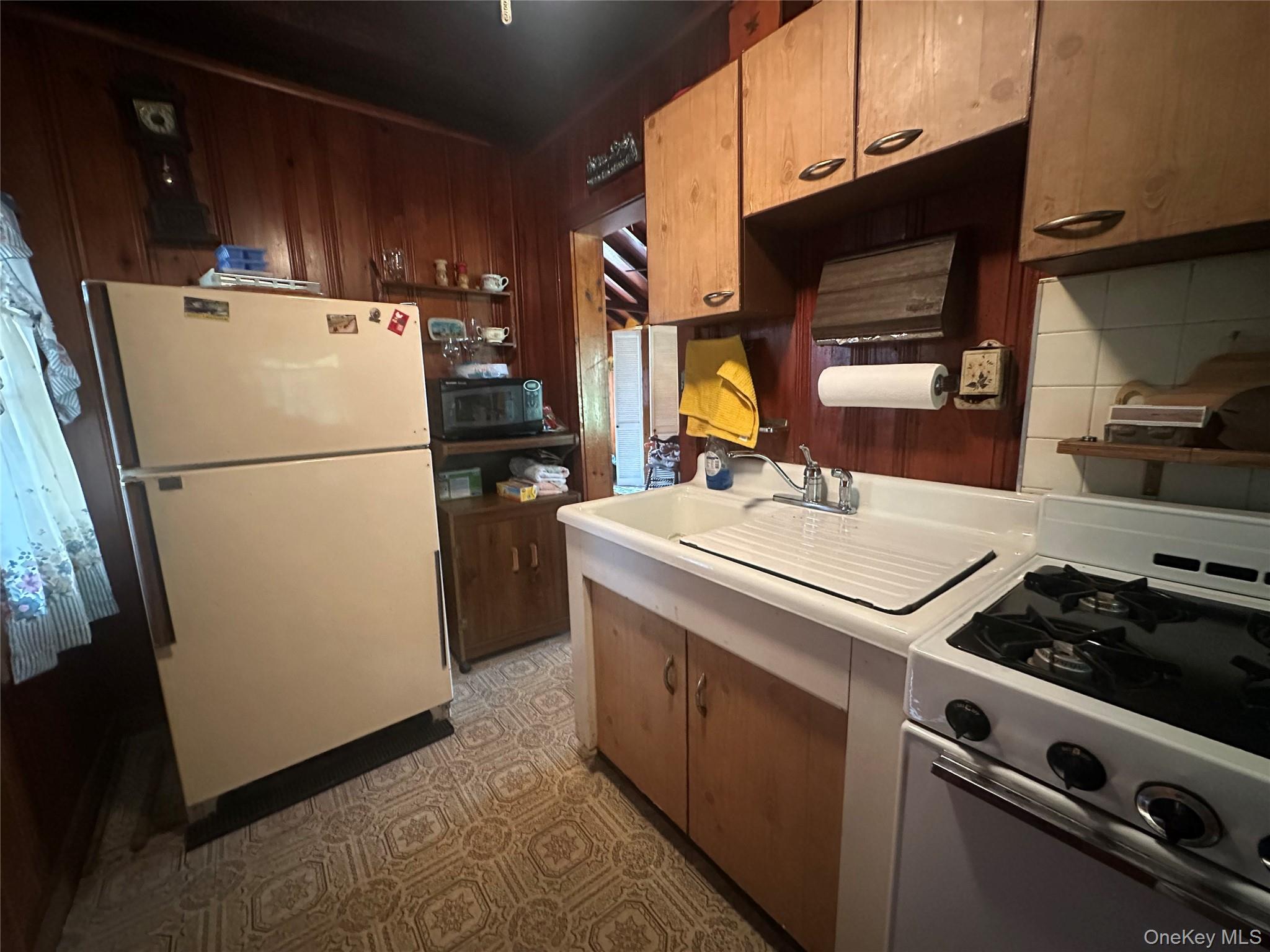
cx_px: 635
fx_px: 514
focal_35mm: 14
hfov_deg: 102.1
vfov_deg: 85.7
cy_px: 476
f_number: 2.2
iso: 1250
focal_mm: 2.22
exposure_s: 1/60
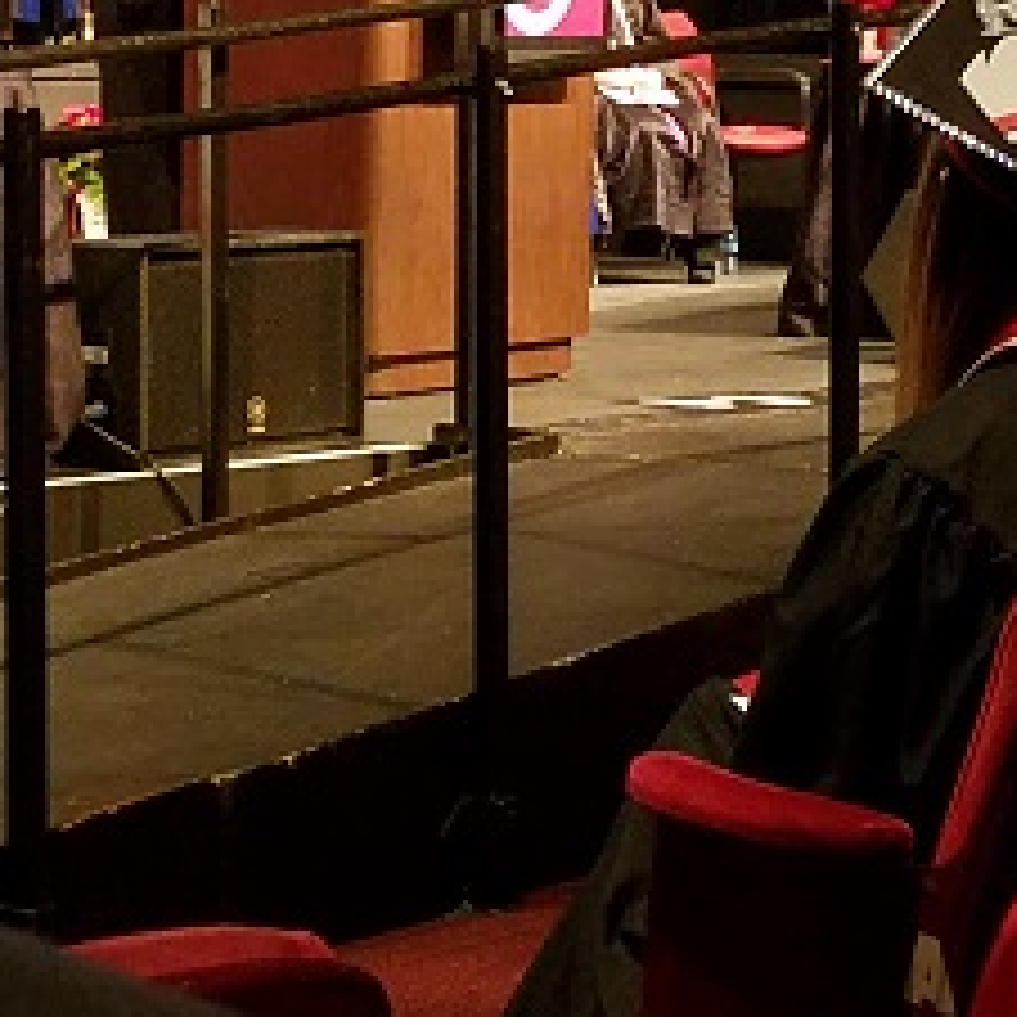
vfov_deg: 38.9
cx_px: 578
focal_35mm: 41
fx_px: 1363
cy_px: 162
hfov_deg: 40.8
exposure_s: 1/12
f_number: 1.7
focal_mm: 4.2
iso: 200
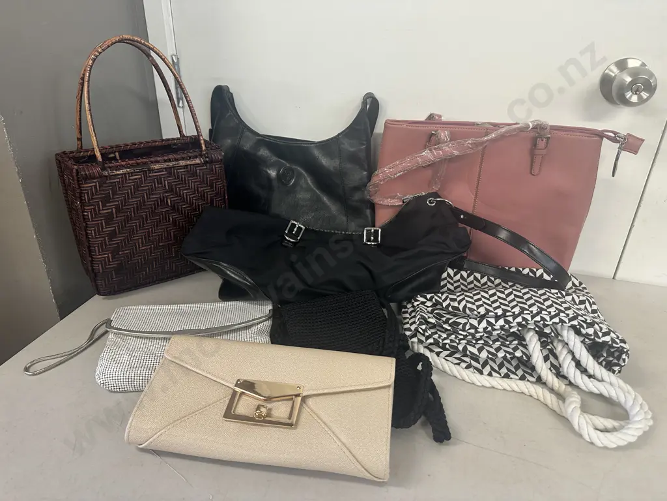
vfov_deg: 56.8
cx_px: 334
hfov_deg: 71.6
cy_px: 250
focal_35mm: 24
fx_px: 462
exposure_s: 1/50
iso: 160
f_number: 1.78
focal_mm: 6.86
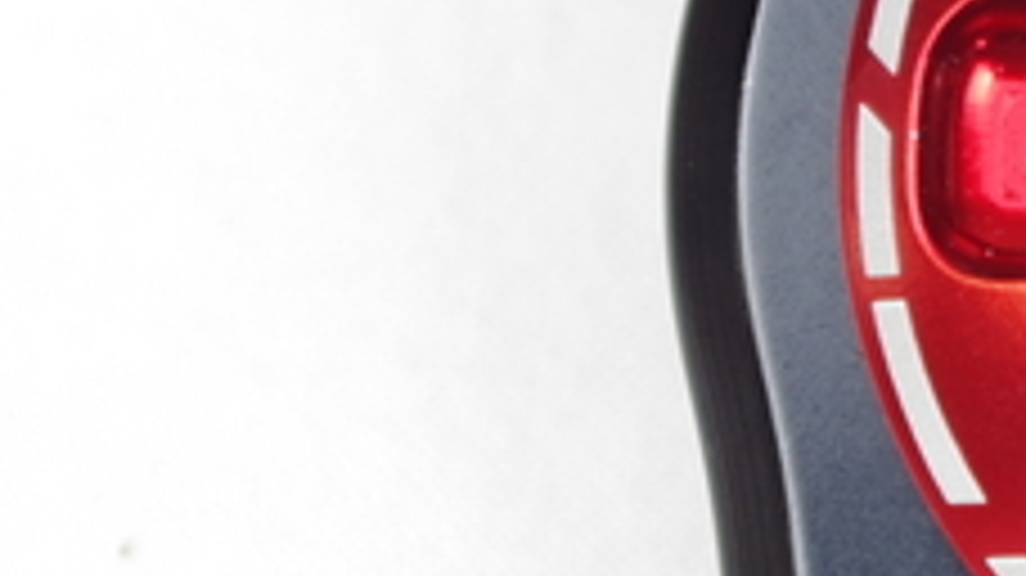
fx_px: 7206
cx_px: 1552
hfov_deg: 8.0
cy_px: 216
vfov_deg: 4.6
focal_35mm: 265
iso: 100
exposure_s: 1/13
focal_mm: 40
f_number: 4.5
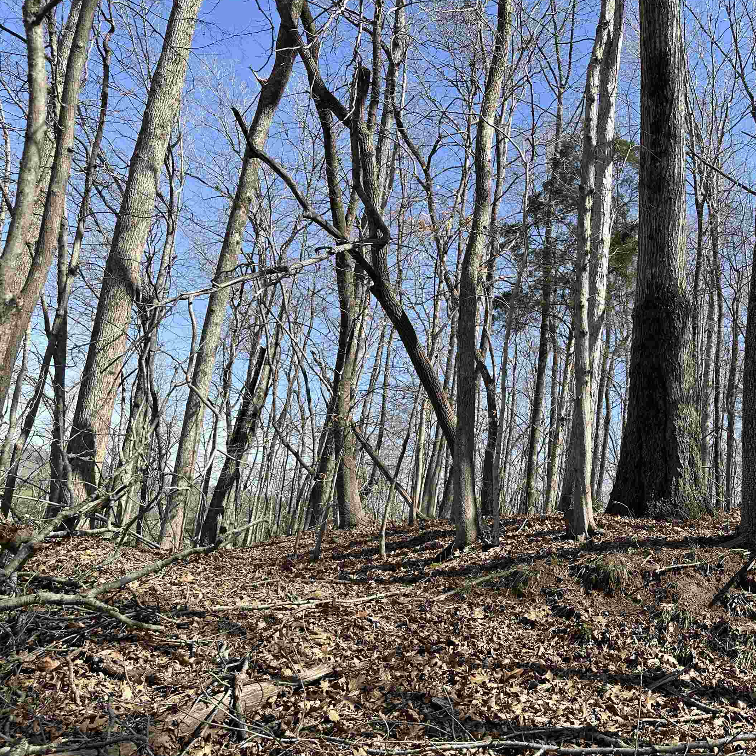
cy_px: 410
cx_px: 534
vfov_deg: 52.5
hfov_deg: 51.0
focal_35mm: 31
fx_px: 766
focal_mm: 6.86
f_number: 1.78
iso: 80
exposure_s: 1/1779
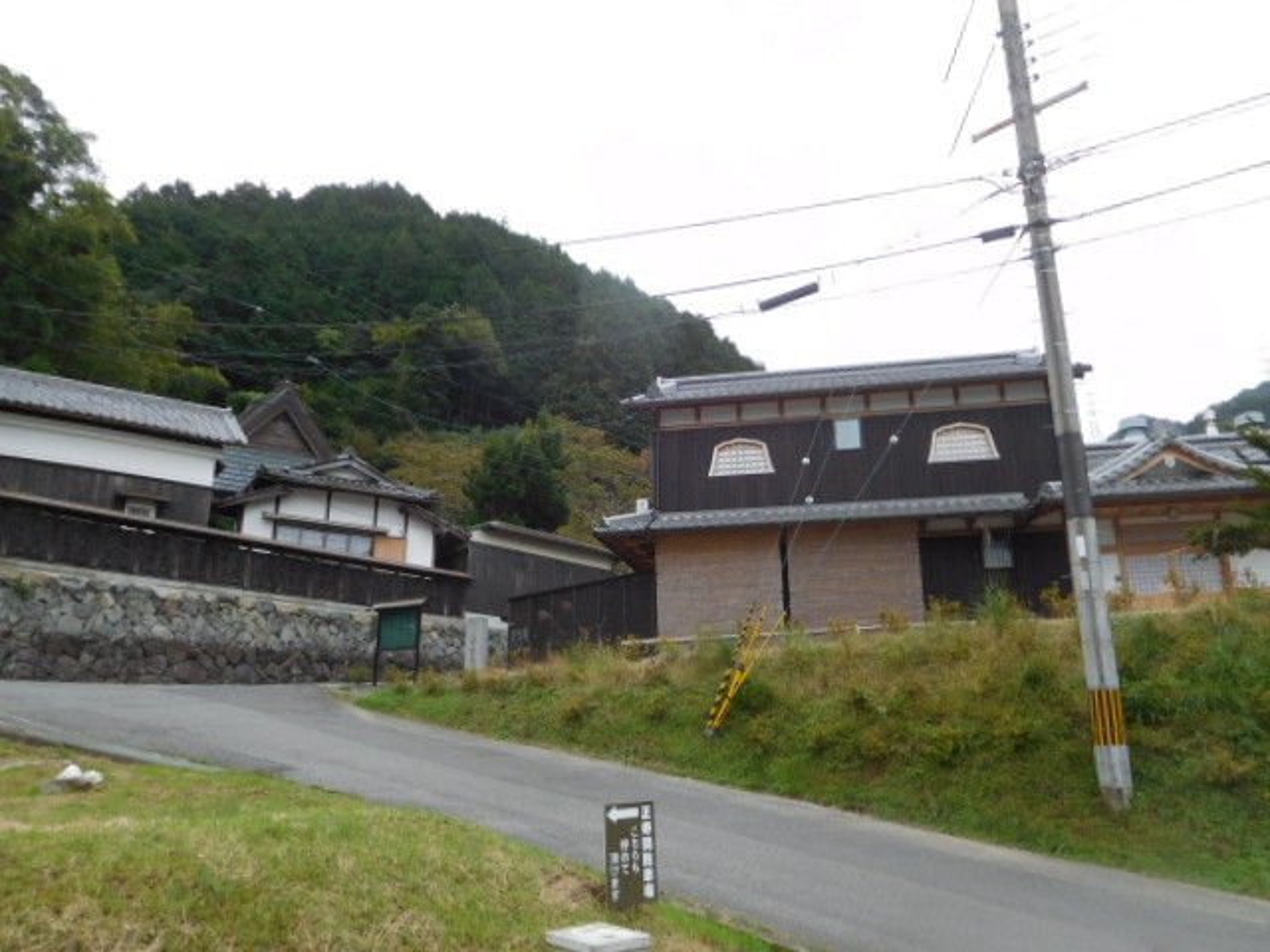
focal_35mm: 25
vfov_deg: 54.9
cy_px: 476
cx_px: 635
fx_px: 917
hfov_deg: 69.4
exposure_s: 1/250
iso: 125
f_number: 3.4
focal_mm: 4.5
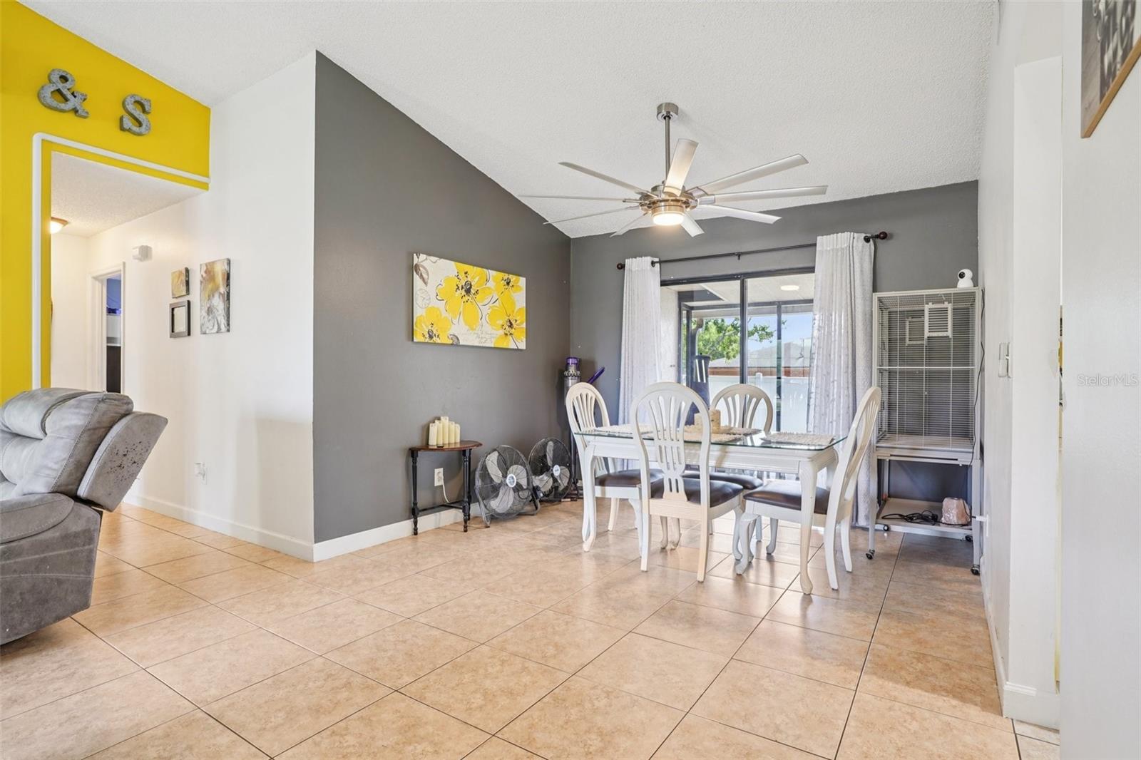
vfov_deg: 67.4
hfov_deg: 90.0
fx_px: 570
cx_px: 570
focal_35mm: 18
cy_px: 380
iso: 400
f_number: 9
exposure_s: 1/6
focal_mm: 18
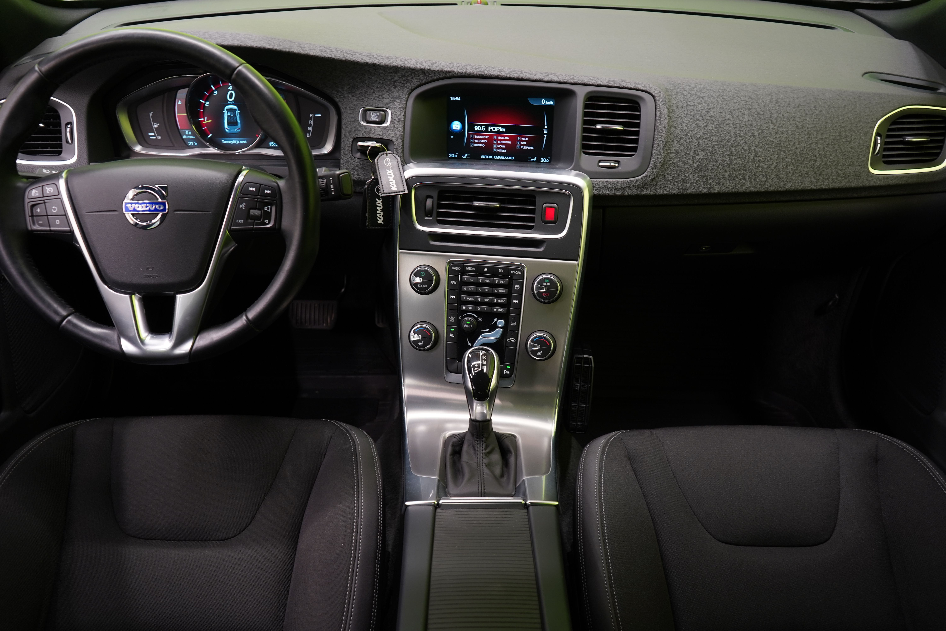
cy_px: 316
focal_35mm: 28
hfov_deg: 65.5
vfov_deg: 46.4
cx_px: 473
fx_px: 736
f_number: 5
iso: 400
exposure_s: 1/10
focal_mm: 28
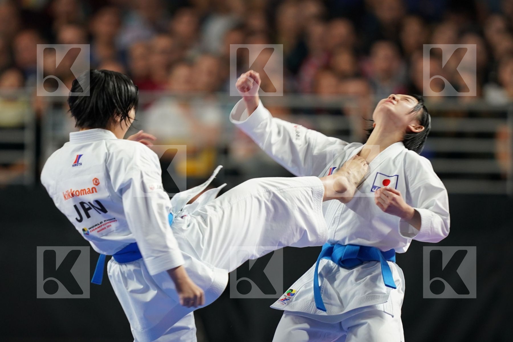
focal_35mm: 600
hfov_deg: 3.4
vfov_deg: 2.3
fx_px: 8549
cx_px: 256
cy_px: 171
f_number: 2.8
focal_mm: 400
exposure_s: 1/500
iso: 1250
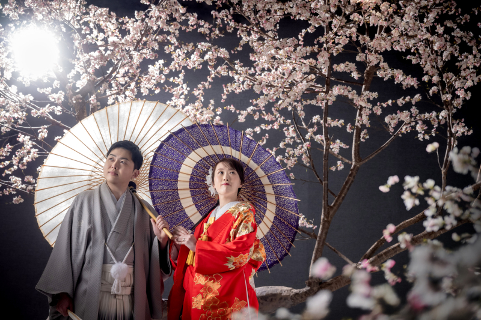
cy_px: 160
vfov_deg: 28.1
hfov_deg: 41.1
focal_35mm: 48
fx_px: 641
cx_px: 240
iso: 800
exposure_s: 1/125
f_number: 4
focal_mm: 48
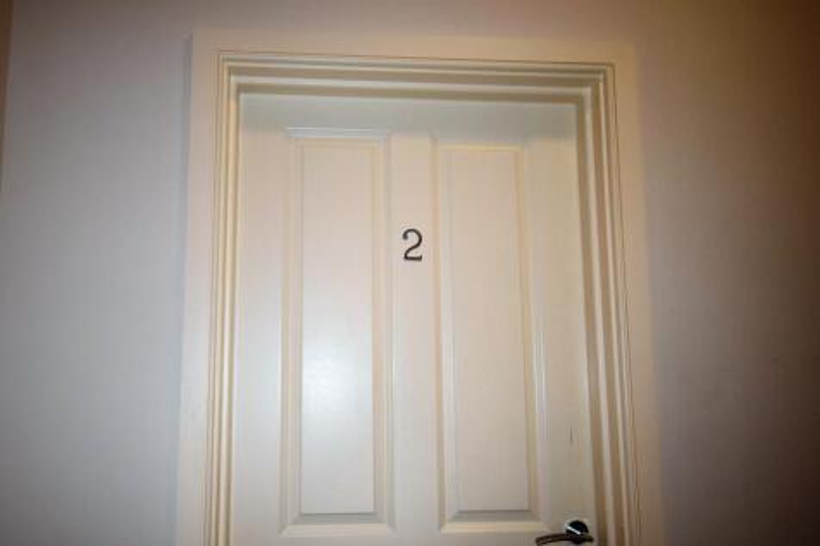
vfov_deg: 56.1
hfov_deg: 77.3
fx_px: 512
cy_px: 273
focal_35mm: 22
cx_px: 410
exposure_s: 1/60
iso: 1600
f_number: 5
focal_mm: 15
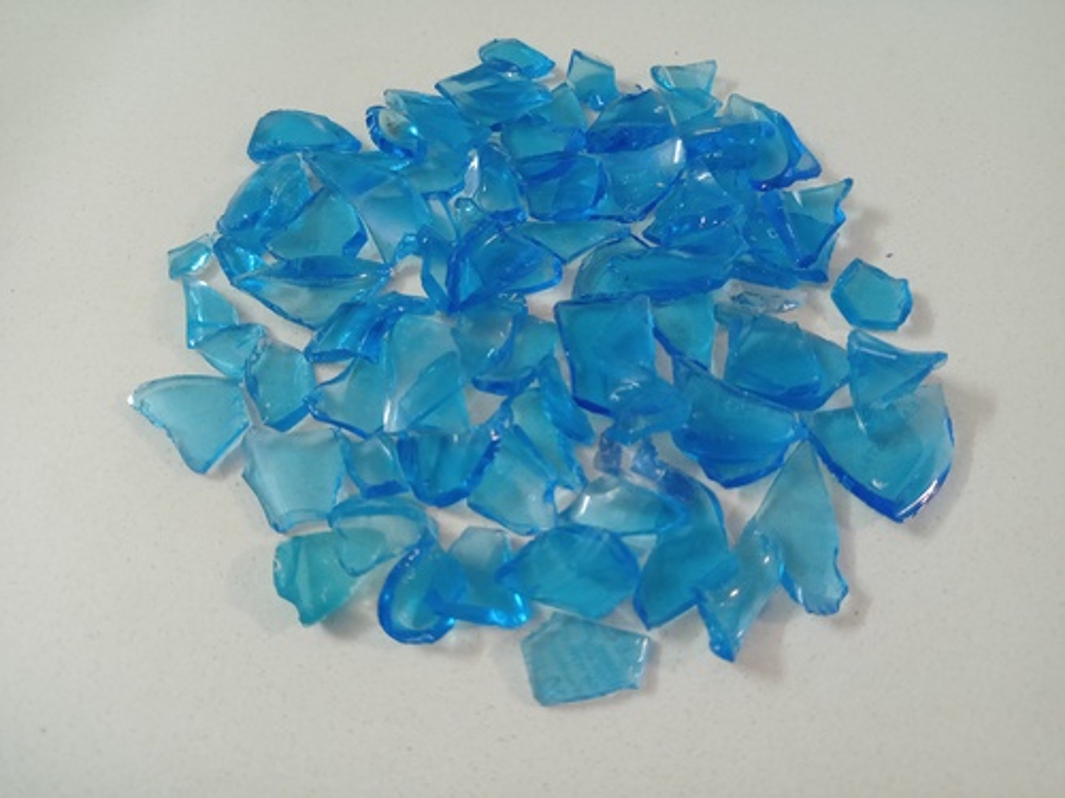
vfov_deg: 49.7
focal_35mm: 28
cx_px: 532
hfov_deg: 63.4
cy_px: 399
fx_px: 861
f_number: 1.79
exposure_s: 1/50
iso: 606
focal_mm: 4.71
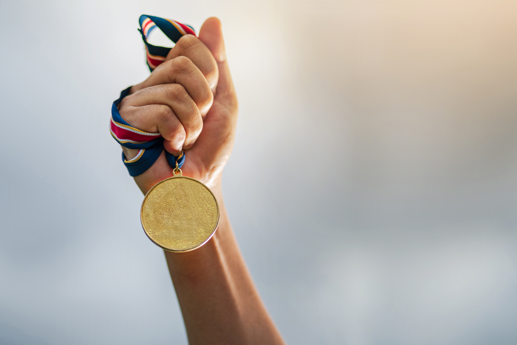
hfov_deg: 23.9
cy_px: 172
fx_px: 1221
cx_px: 258
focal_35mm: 85
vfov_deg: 16.1
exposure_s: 1/400
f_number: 1.8
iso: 100
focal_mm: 85
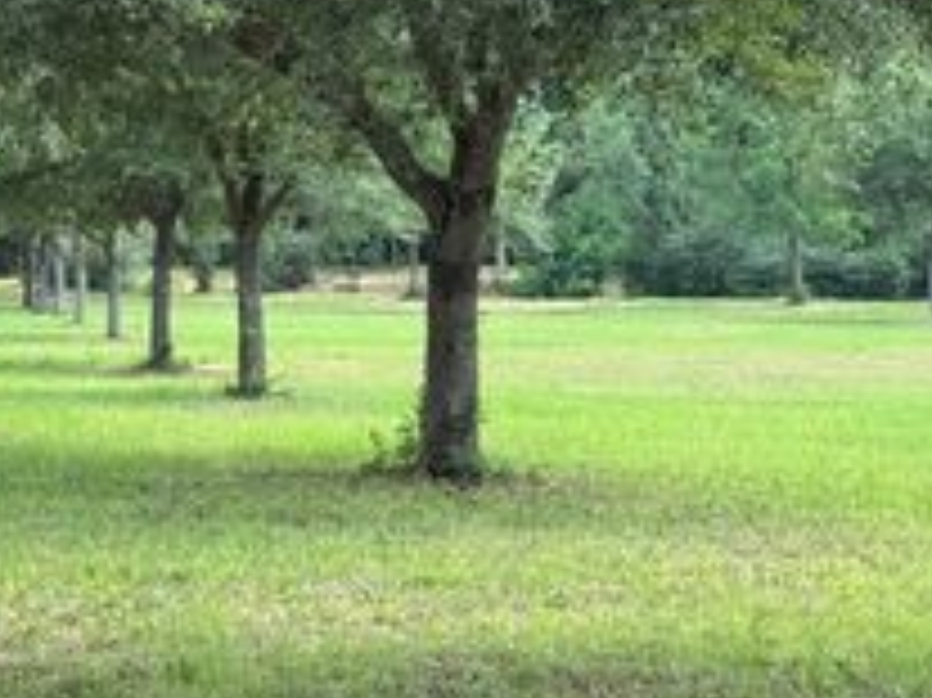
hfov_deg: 16.6
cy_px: 200
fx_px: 3121
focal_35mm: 116
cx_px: -18
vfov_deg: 12.7
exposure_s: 1/685
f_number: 1.78
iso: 64
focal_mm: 6.76
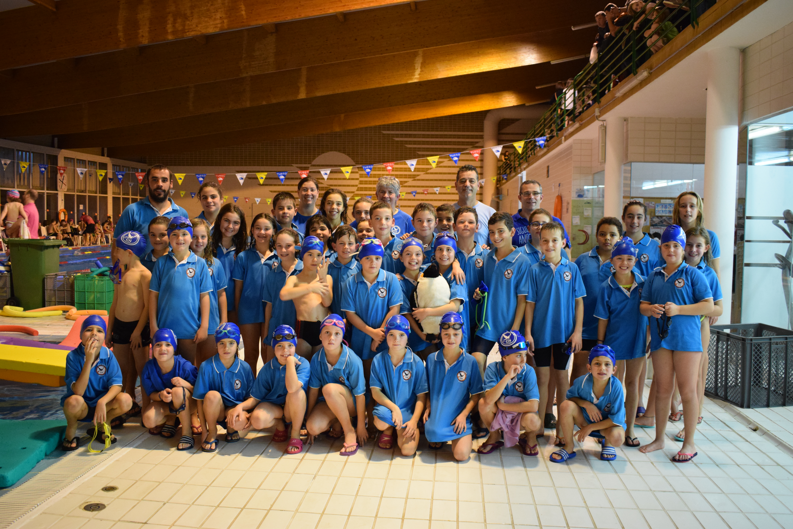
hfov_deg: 57.2
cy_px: 264
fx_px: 727
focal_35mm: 33
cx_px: 396
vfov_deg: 40.0
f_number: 3.8
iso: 2200
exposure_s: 1/60
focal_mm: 22
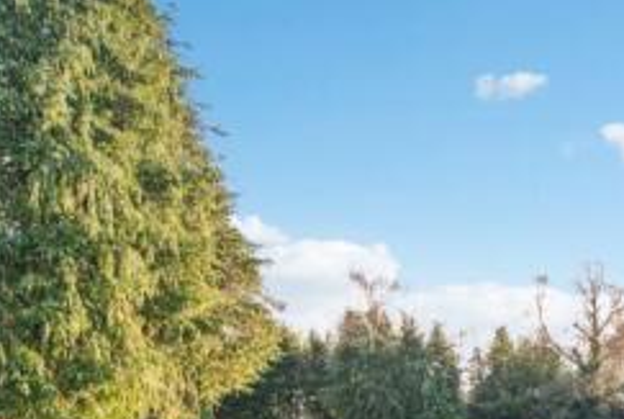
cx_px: 650
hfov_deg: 39.1
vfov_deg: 29.0
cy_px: 436
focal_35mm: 43
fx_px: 747
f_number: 10
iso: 640
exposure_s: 1/50
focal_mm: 16
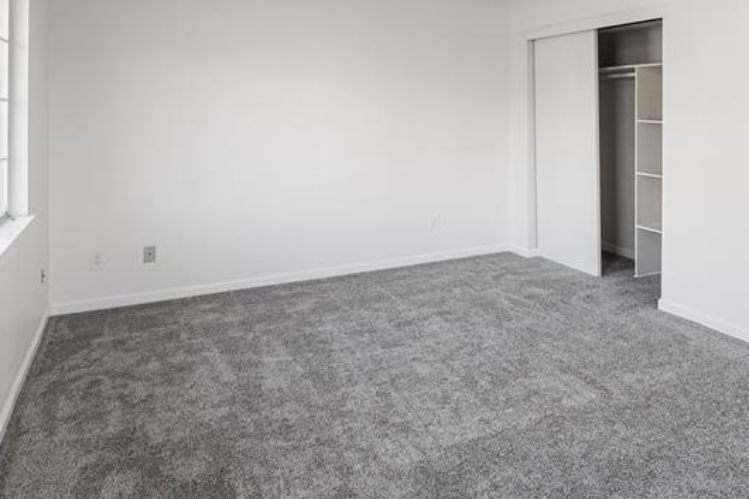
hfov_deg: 59.8
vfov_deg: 43.4
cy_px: 121
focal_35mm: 29
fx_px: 603
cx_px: 574
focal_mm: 10
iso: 160
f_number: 5
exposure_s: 1/9
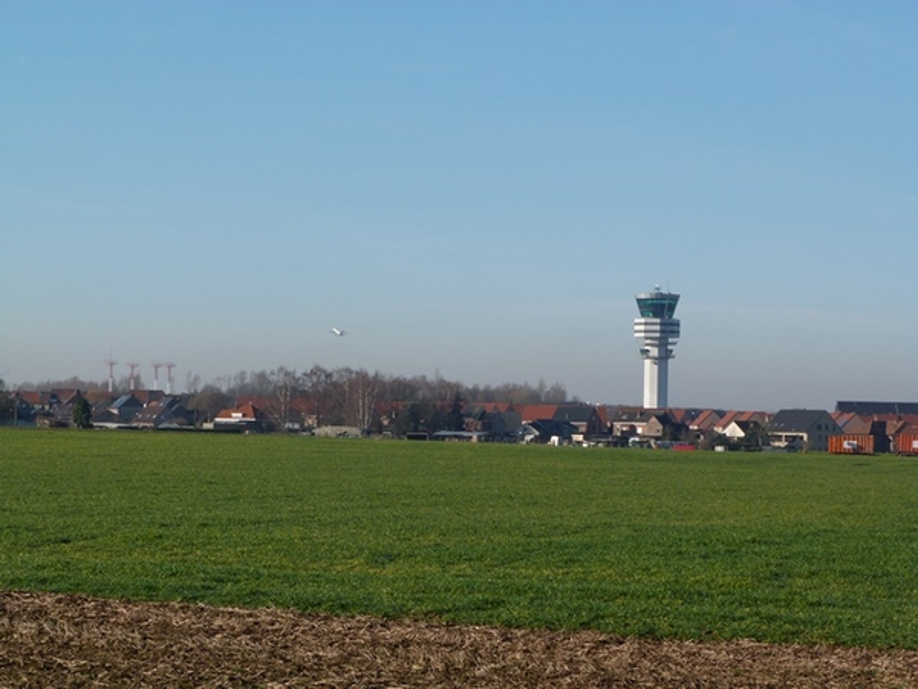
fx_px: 3129
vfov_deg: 12.6
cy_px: 344
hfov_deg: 16.7
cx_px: 459
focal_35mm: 118
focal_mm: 21.2
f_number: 5.6
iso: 80
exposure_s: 1/320
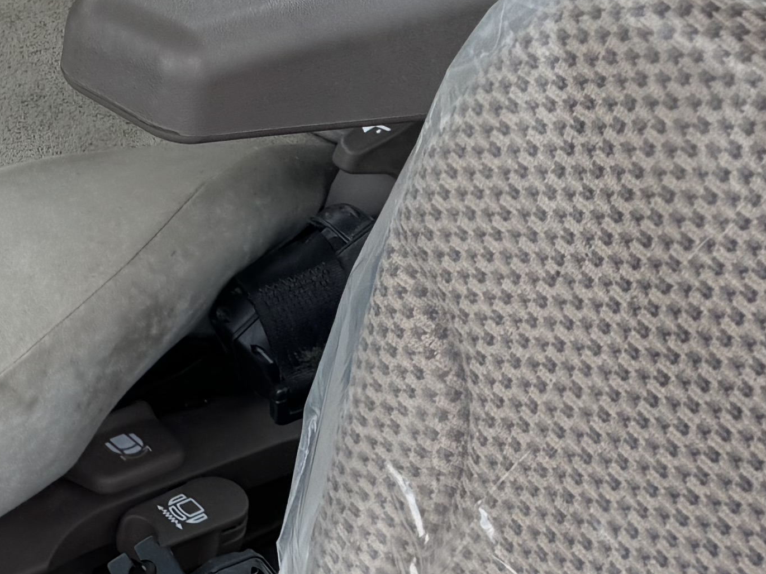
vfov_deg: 14.5
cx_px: -450
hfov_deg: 17.3
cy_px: -14
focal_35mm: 100
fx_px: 2213
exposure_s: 1/484
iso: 80
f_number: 1.78
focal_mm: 6.76
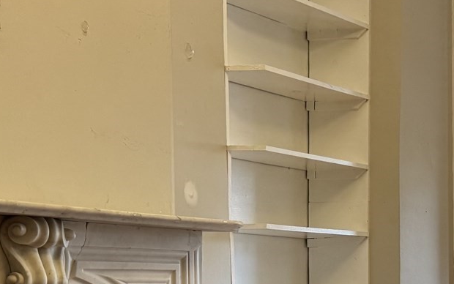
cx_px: 401
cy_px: 295
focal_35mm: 84
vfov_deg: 15.2
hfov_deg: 24.0
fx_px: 1040
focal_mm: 6.76
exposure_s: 1/120
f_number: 1.78
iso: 200
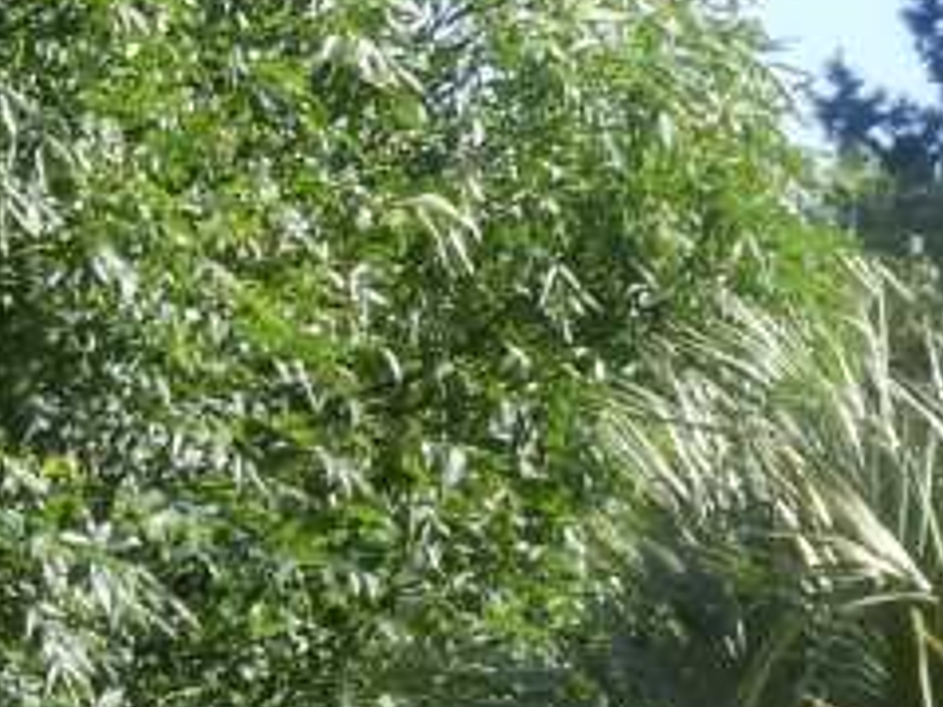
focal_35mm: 483
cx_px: 990
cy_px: 1568
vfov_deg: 3.1
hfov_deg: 4.1
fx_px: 13151
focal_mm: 14.3
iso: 100
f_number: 4.5
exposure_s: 1/250
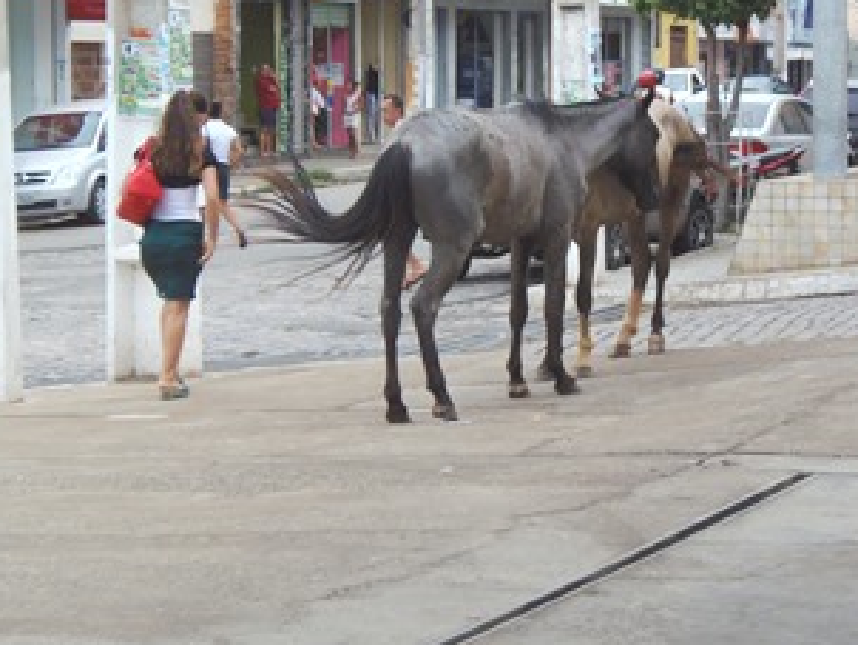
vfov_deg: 11.5
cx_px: 531
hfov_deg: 15.3
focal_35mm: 129
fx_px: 3200
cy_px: 313
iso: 64
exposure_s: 1/80
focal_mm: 16.2
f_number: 4.3
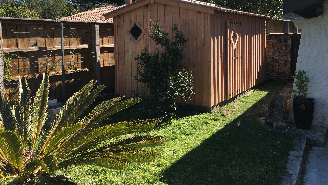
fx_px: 304
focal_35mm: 35
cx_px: 179
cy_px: 55
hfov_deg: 56.5
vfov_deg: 33.3
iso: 25
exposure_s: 1/1099
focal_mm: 4.15
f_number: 2.2
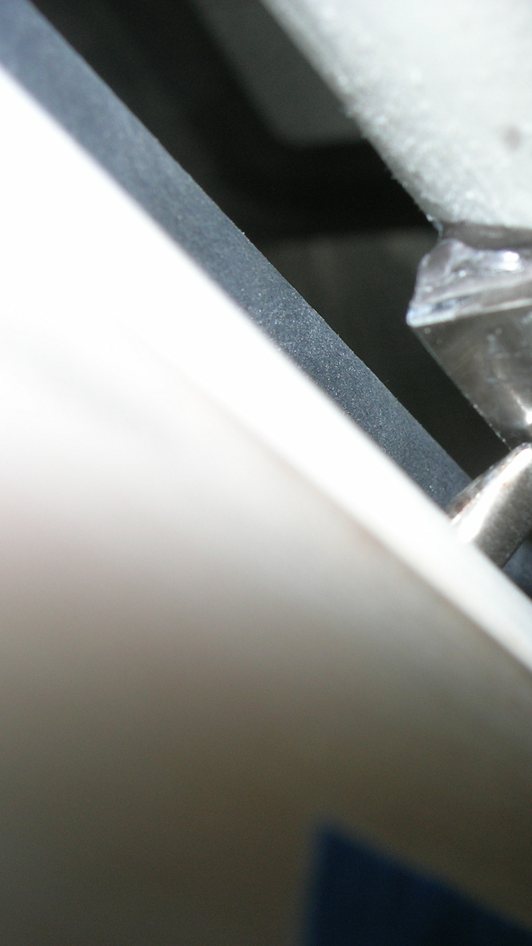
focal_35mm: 56
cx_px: 559
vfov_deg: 37.2
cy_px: 475
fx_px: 1404
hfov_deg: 20.6
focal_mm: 7.8
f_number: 4.8
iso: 64
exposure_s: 1/60.1
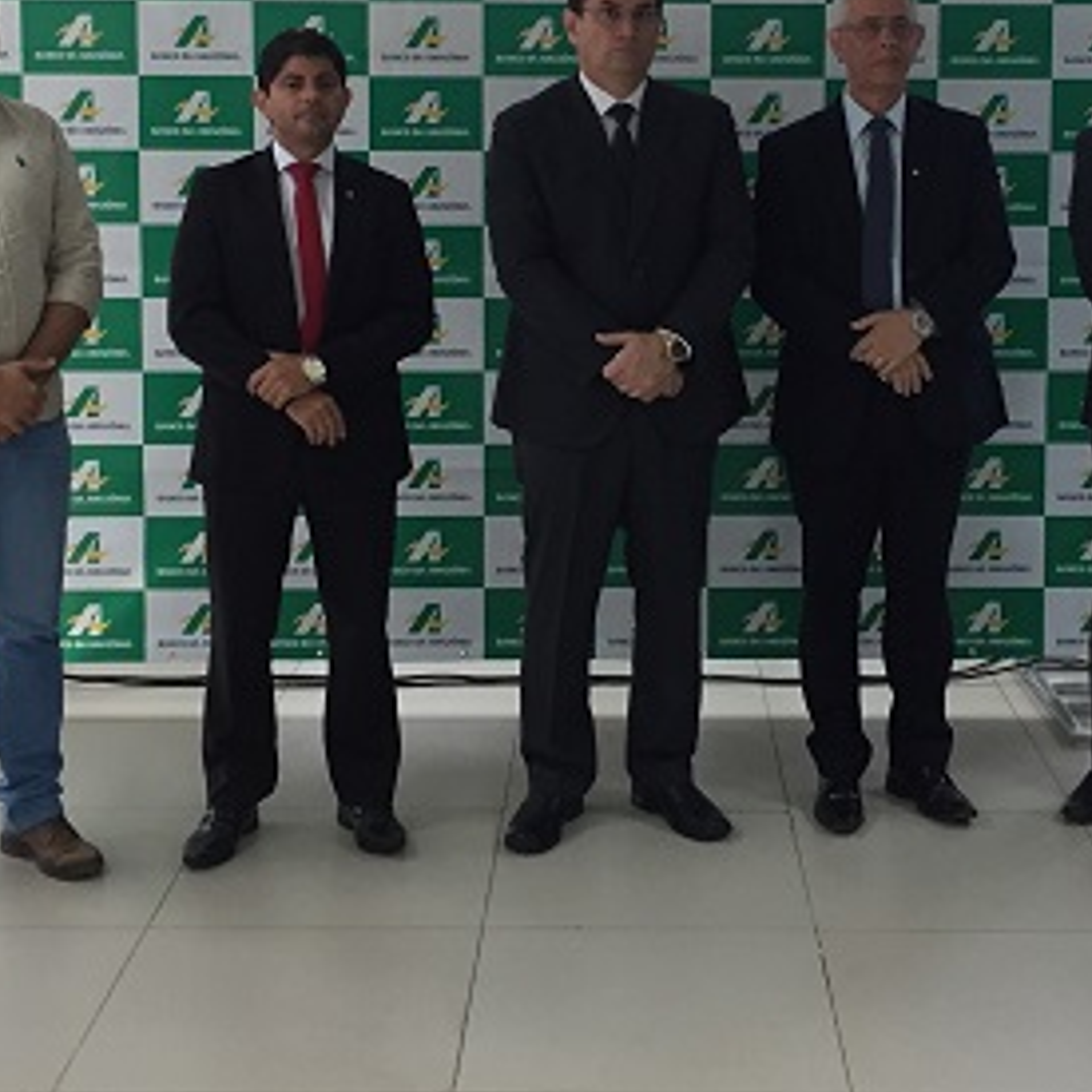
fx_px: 1999
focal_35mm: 56
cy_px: 230
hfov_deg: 30.5
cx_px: 639
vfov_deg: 29.9
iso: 100
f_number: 2.2
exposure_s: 1/30
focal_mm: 4.15
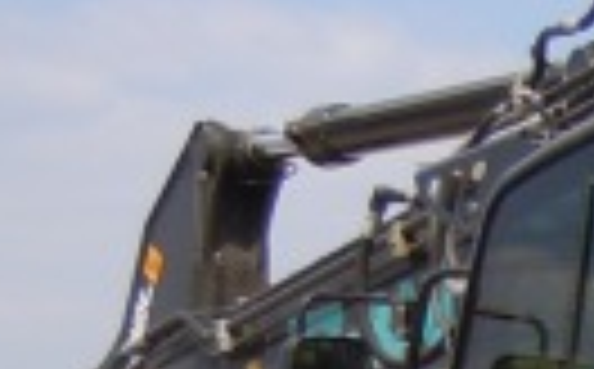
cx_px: 1179
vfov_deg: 6.5
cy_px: 873
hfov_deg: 10.1
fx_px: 3119
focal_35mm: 193
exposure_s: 1/1000
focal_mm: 5.4
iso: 100
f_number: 3.5
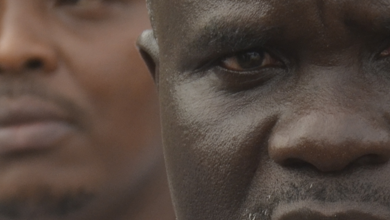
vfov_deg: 2.4
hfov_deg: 4.3
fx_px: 5170
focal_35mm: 500
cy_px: 360
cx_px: 144
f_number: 5.6
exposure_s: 1/500
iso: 400
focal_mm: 68
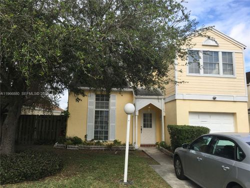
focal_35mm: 29
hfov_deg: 61.7
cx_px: 125
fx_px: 209
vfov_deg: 48.2
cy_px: 94
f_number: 2.2
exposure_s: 1/950
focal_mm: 4.15
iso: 25
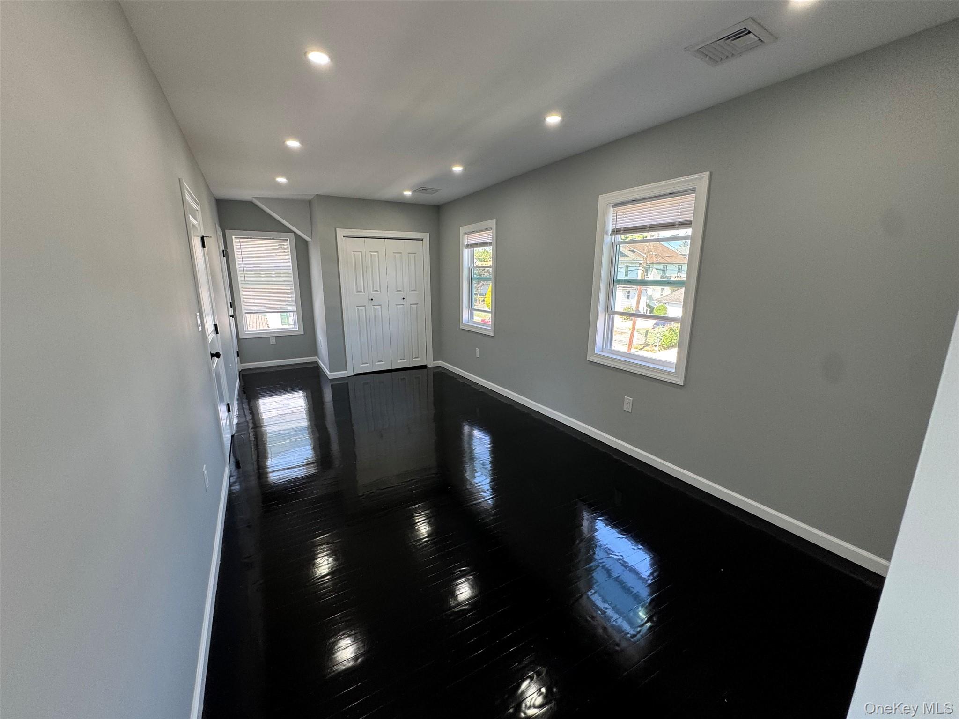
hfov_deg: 102.1
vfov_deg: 85.7
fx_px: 388
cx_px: 480
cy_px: 360
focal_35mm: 14
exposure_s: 1/99
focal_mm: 2.22
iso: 100
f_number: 2.2
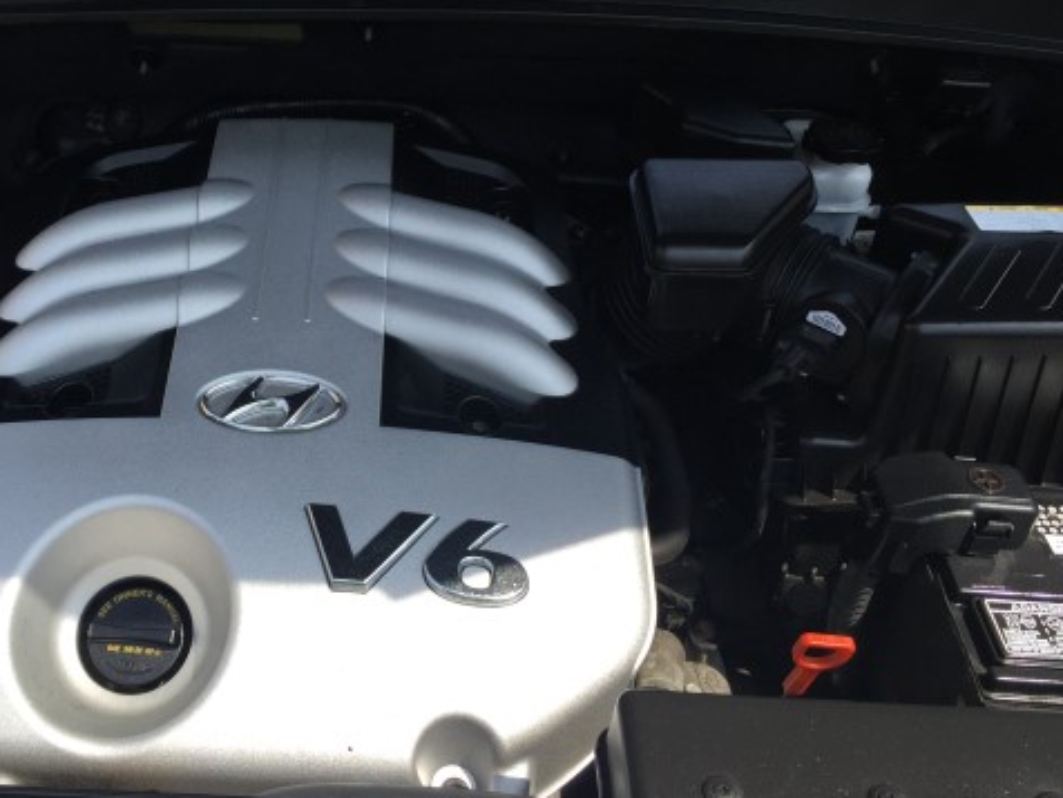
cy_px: 355
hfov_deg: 47.1
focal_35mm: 39
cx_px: 351
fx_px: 1198
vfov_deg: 36.8
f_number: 2.2
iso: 32
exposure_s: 1/1041
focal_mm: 4.15
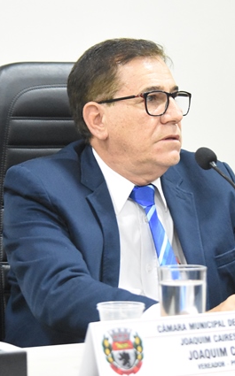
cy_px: 188
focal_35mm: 143
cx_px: 154
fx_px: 1468
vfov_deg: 14.6
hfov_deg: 9.1
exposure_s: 1/100
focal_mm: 62
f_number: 4.5
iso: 8000
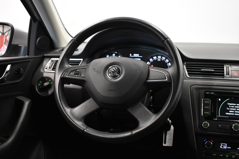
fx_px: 279
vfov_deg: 31.9
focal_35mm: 42
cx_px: 120
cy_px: 80
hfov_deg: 46.4
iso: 2800
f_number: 4.2
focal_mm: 28
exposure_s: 1/50
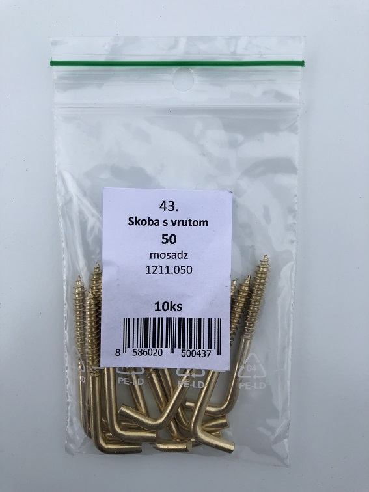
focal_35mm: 28
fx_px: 398
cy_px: 246
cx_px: 184
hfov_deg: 49.7
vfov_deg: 63.4
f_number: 1.8
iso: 20
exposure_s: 1/1600
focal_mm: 4
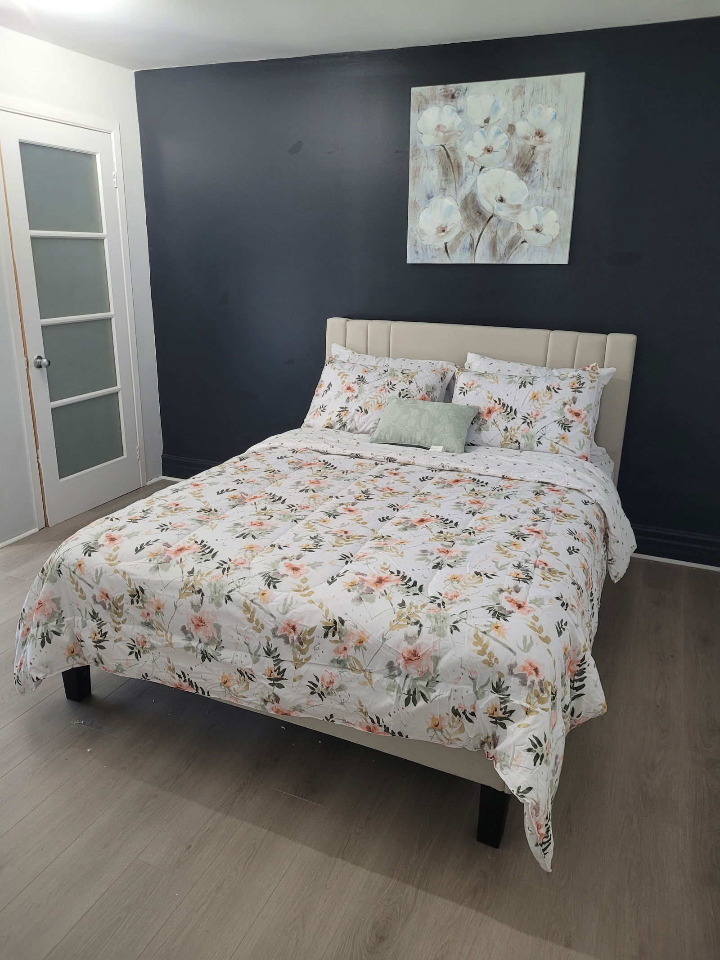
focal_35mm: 26
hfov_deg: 53.1
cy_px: 480
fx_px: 721
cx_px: 360
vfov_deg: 67.3
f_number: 1.8
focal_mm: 5.4
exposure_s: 1/40
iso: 250
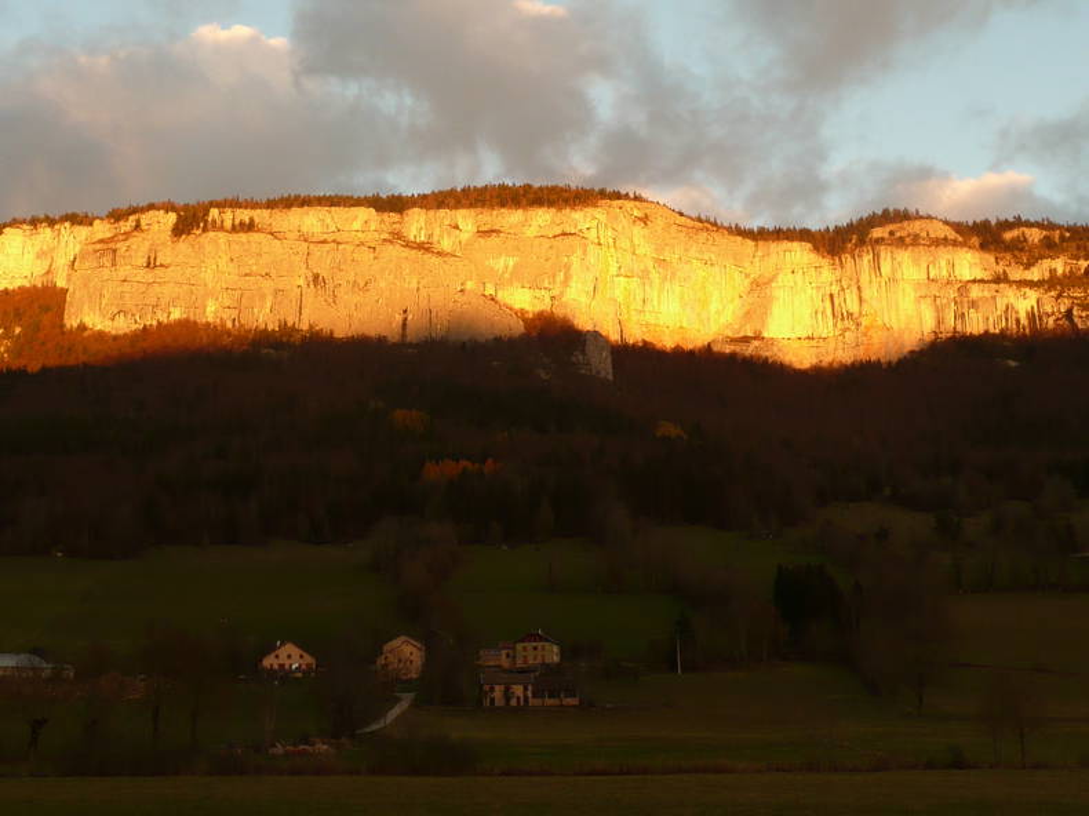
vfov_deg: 41.8
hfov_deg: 54.0
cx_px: 544
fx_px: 1069
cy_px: 408
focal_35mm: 34
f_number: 3.6
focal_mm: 5.5
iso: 100
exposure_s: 1/100
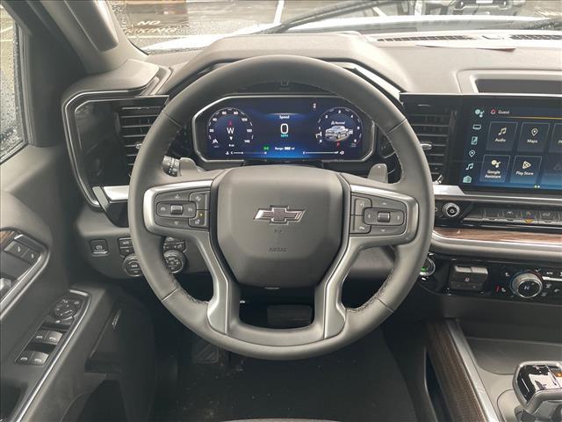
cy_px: 211
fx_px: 422
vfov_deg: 53.1
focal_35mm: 26
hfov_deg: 67.3
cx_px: 281
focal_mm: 4.2
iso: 160
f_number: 1.6
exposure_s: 1/60
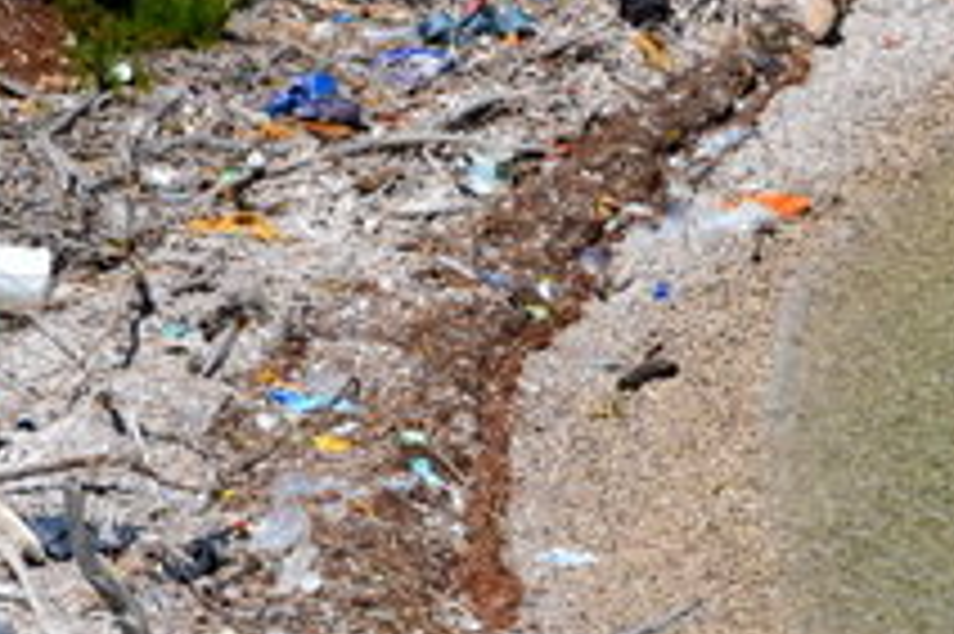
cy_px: 540
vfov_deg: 5.8
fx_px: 6302
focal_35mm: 238
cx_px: 738
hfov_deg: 8.6
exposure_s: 1/500
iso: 320
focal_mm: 42
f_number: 11
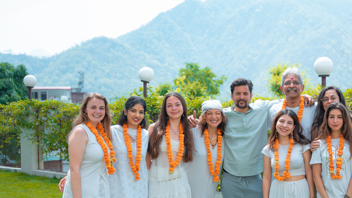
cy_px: 154
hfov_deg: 32.3
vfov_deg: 18.6
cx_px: 256
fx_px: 599
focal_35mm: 64
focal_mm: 41.1
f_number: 2.8
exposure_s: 1/640
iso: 125
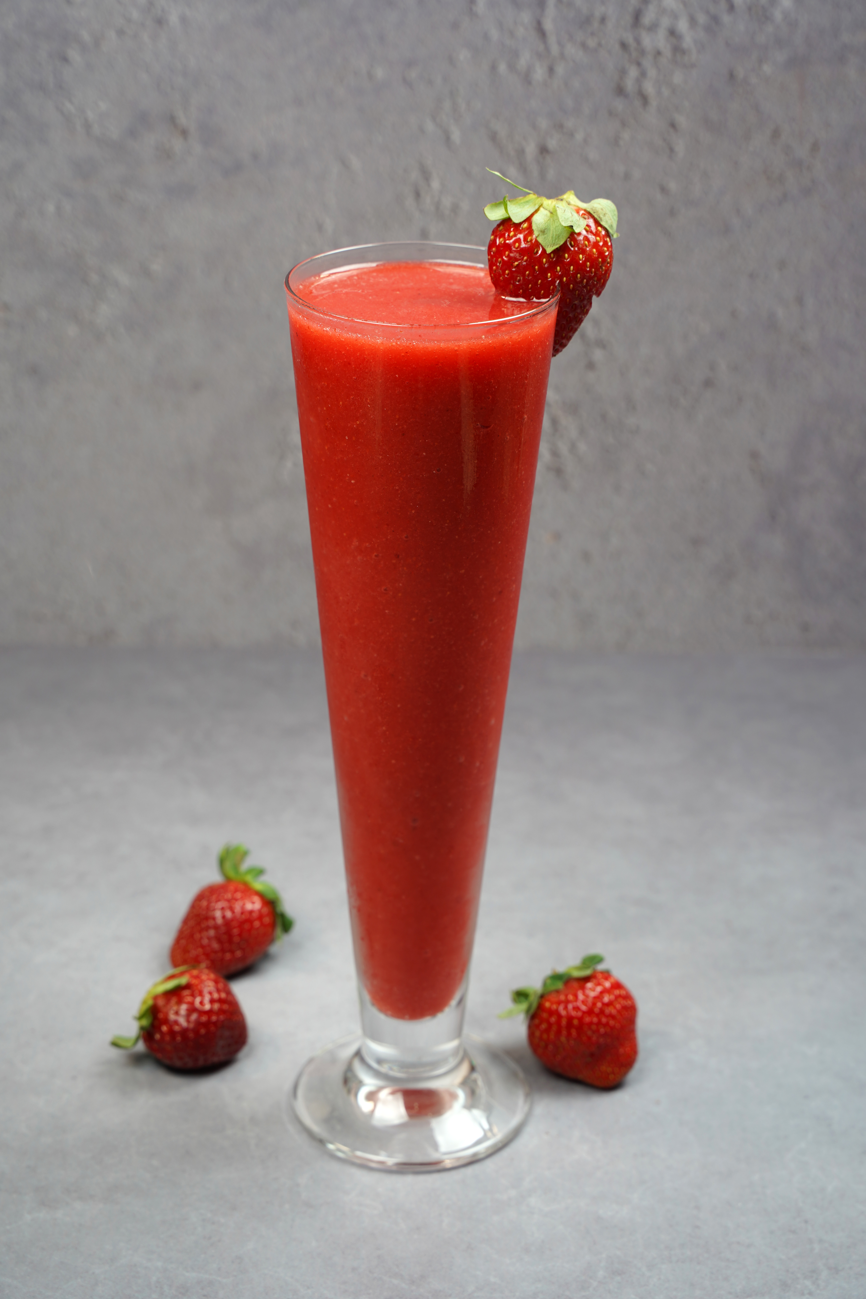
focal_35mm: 75
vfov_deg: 27.0
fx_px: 2706
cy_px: 650
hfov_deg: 18.2
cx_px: 433
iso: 200
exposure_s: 1/100
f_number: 8
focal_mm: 75
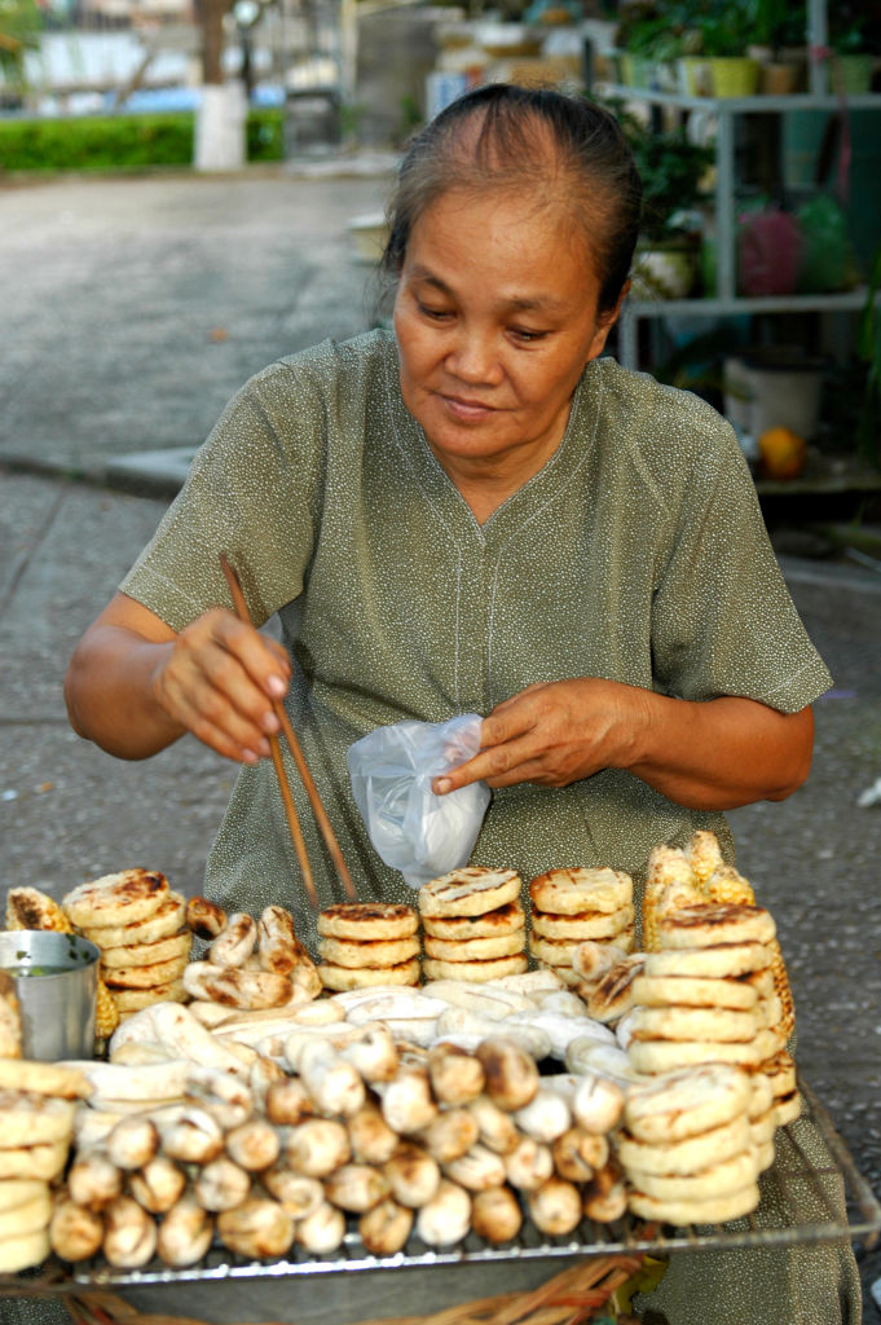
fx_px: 3033
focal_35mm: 82
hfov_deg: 16.5
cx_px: 440
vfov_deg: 24.6
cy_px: 662
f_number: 4
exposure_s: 1/80
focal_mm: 55
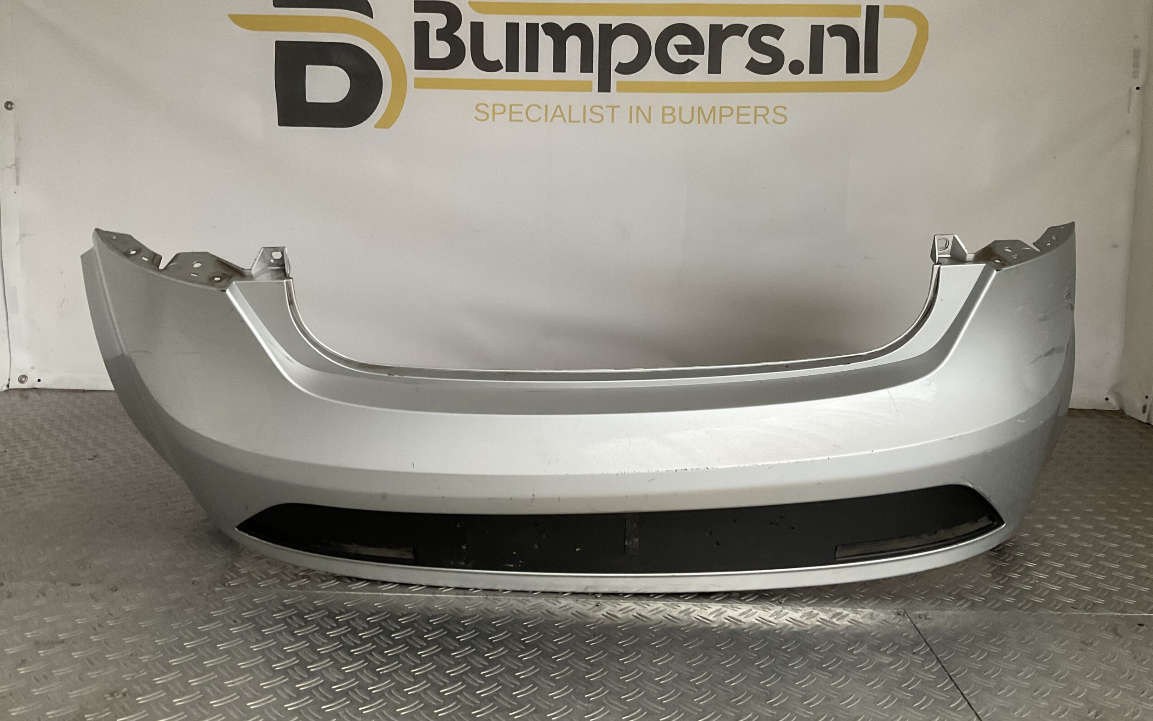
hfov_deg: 61.2
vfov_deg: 40.6
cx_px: 577
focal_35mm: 31
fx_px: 974
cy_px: 326
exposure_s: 1/60
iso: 100
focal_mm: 3
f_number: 1.8
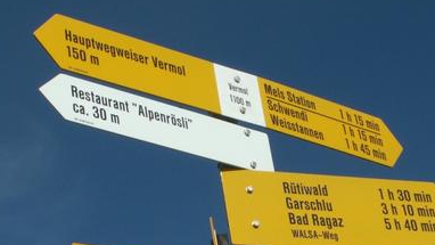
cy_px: 205
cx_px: 263
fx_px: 1223
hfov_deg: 20.1
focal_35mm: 106
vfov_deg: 11.4
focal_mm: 9.67
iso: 50
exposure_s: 1/320
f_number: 8
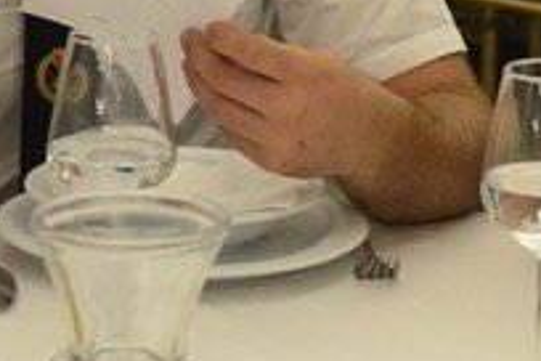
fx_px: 3471
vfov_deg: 5.9
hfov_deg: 8.9
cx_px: 42
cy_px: -114
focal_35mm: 231
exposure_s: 1/160
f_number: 6.3
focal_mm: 56
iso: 4000
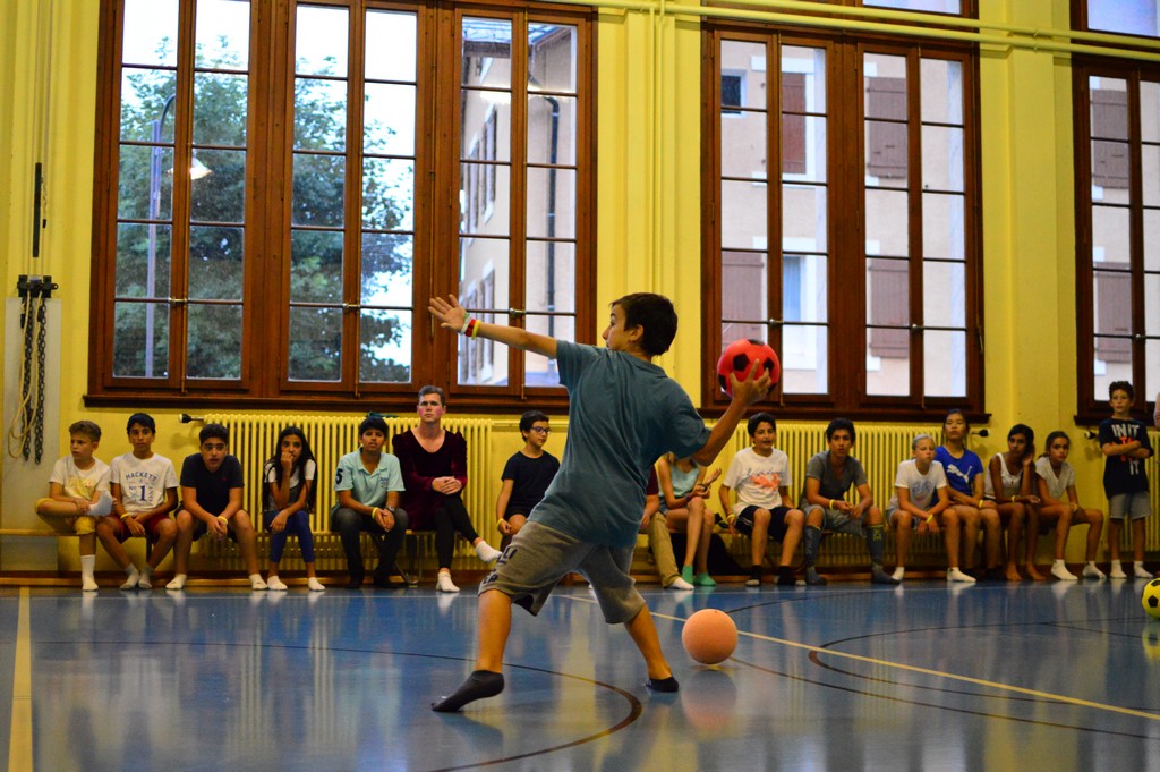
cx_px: 580
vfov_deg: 25.7
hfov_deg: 37.9
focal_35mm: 52
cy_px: 386
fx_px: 1690
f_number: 1.8
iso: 2500
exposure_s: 1/250
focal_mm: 35
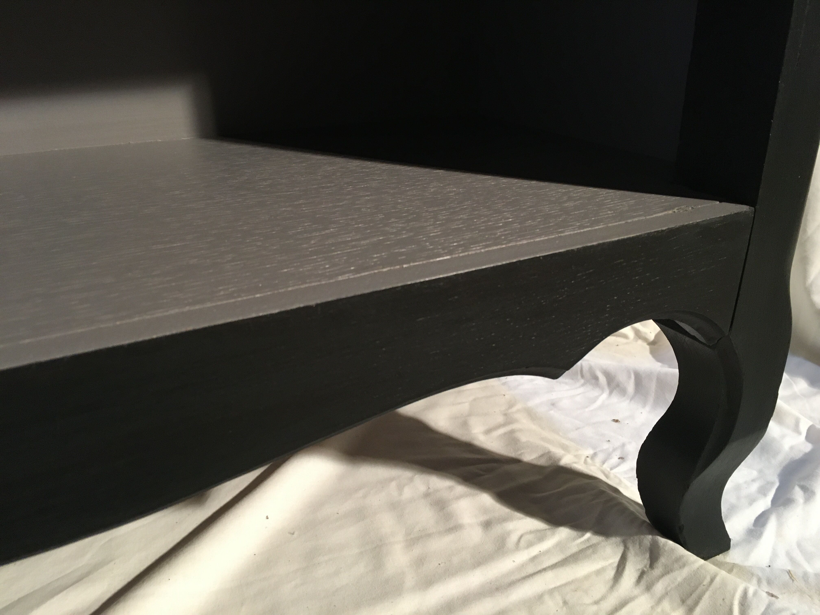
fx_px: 687
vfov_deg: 48.2
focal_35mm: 29
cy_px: 308
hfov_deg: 61.7
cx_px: 410
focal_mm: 4.15
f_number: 2.2
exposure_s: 1/33
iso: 200
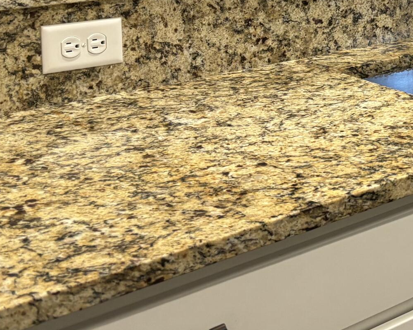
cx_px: 566
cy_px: -8
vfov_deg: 19.5
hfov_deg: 22.0
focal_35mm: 76
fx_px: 929
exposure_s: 1/60
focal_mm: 5.96
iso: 200
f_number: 1.6
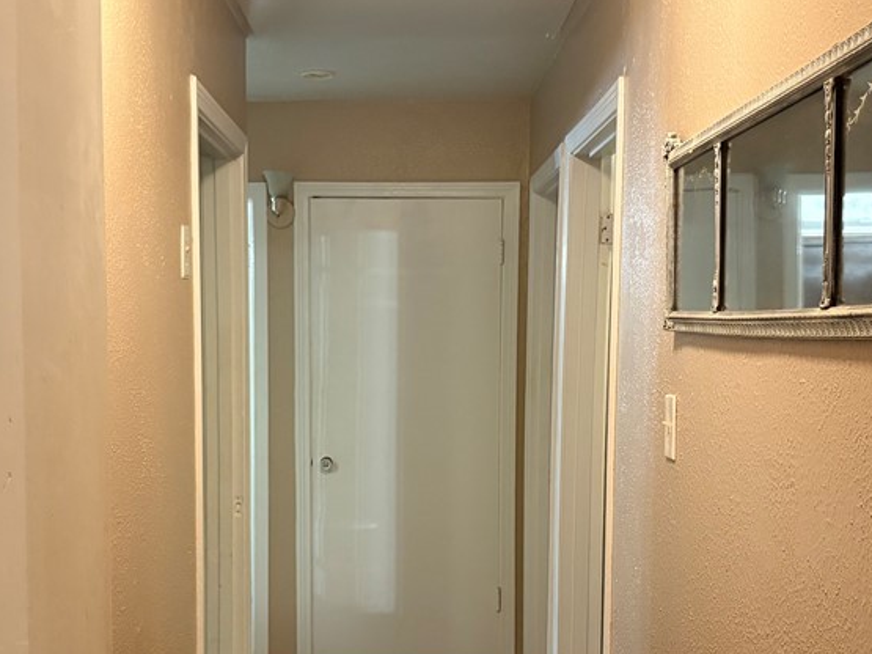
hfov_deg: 39.6
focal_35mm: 48
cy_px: 418
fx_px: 1209
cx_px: 368
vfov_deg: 30.1
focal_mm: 5.96
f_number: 1.6
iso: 320
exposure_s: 1/60
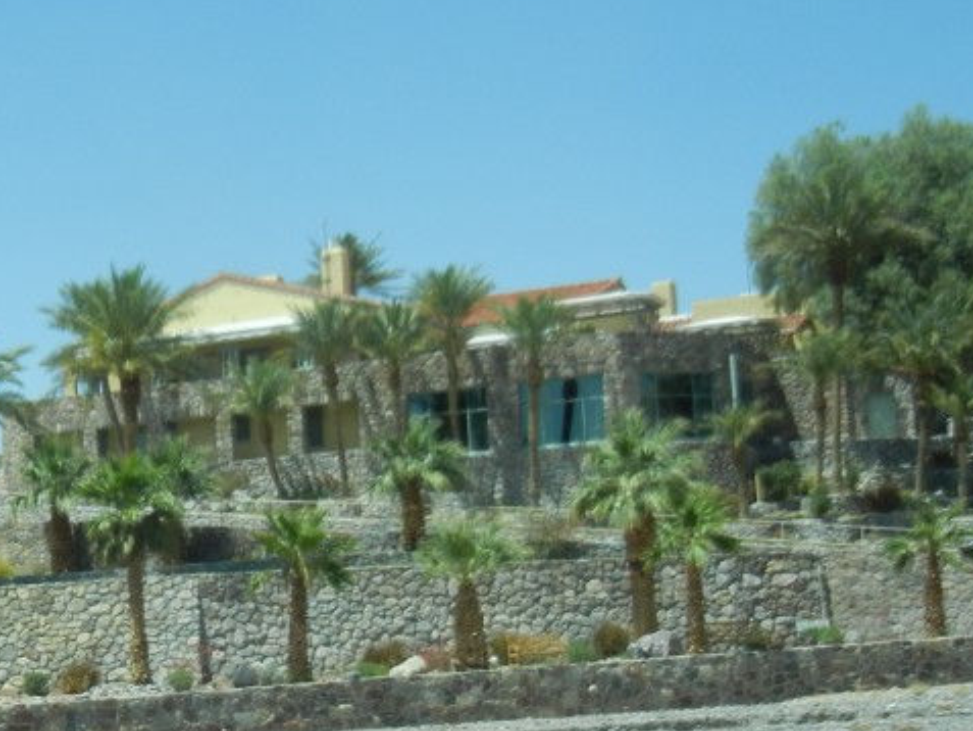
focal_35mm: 73
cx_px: -10
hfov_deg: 25.3
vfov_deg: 20.1
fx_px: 2052
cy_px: 523
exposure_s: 1/315
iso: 160
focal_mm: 6.2
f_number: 7.2
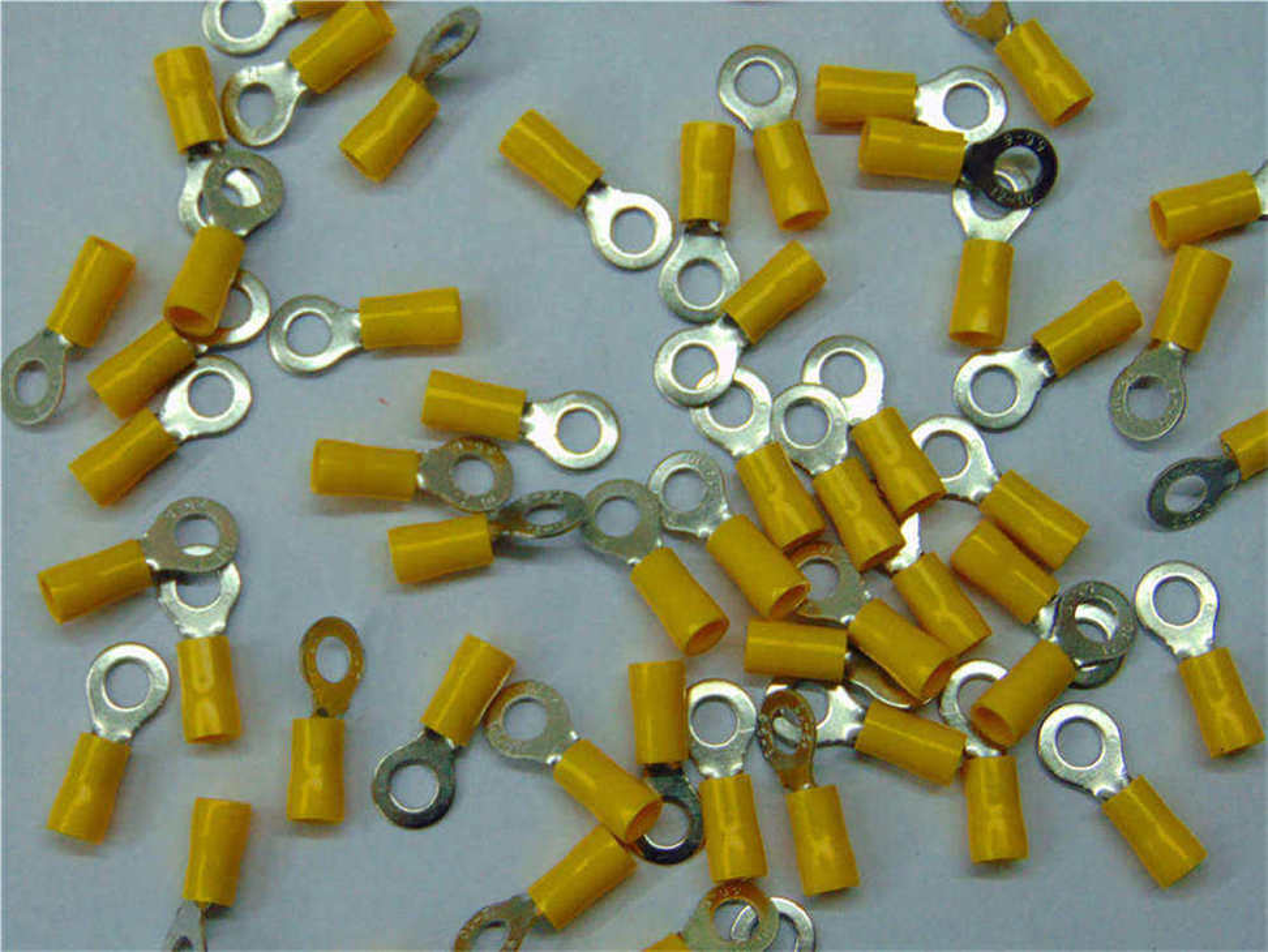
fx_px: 2602
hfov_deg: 27.4
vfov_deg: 20.7
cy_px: 476
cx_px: 634
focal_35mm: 71
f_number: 3.7
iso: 200
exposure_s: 1/30
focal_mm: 12.8
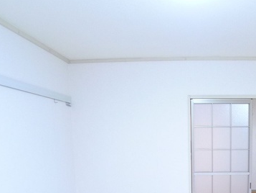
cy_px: 180
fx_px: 348
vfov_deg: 29.4
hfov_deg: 39.0
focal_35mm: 47
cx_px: 202
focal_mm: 5.1
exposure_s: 1/50
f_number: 2
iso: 400
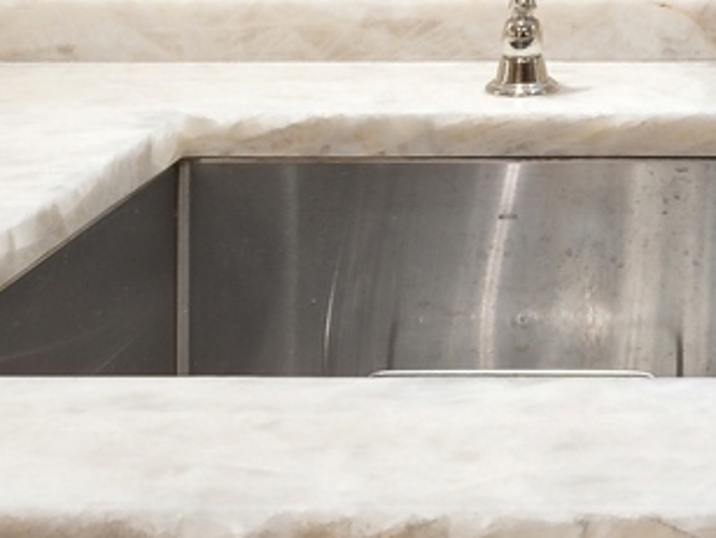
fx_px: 1574
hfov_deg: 23.4
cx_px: 863
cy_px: -424
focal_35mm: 76
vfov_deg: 16.4
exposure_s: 1/10
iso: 200
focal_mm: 10
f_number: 9
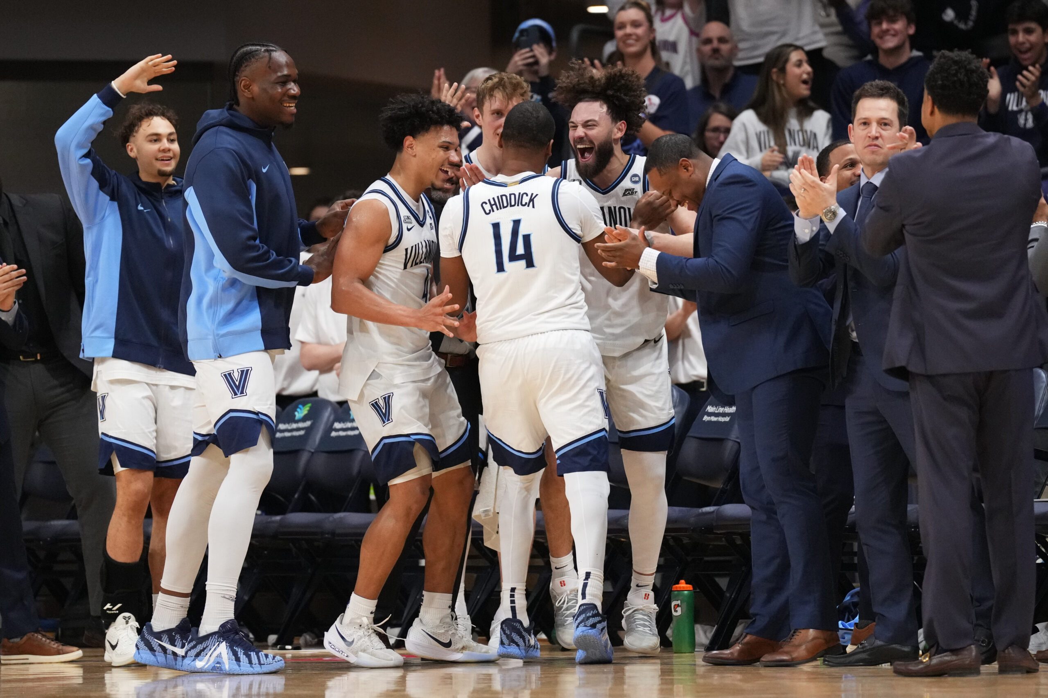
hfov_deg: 10.3
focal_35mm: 200
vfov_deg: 6.9
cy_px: 349
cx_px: 524
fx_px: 5822
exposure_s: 1/2000
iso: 4000
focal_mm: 200
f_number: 2.8
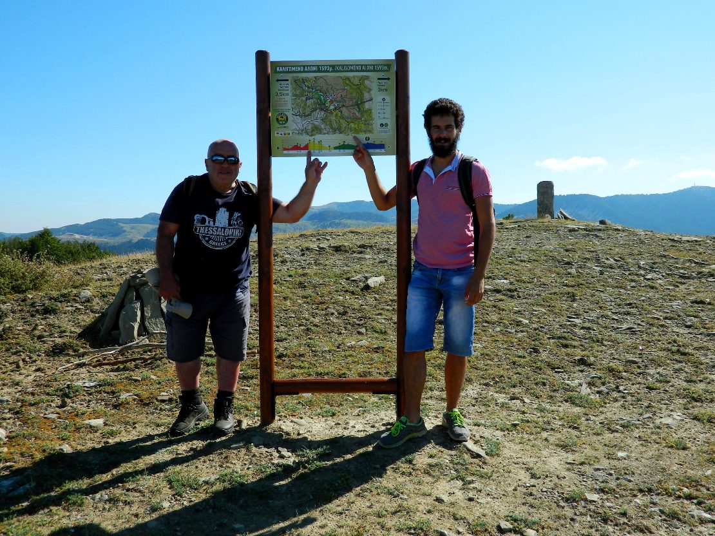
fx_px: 723
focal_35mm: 35
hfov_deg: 52.6
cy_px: 268
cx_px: 358
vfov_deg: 40.7
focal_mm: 6.2
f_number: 3.3
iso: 80
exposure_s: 1/800
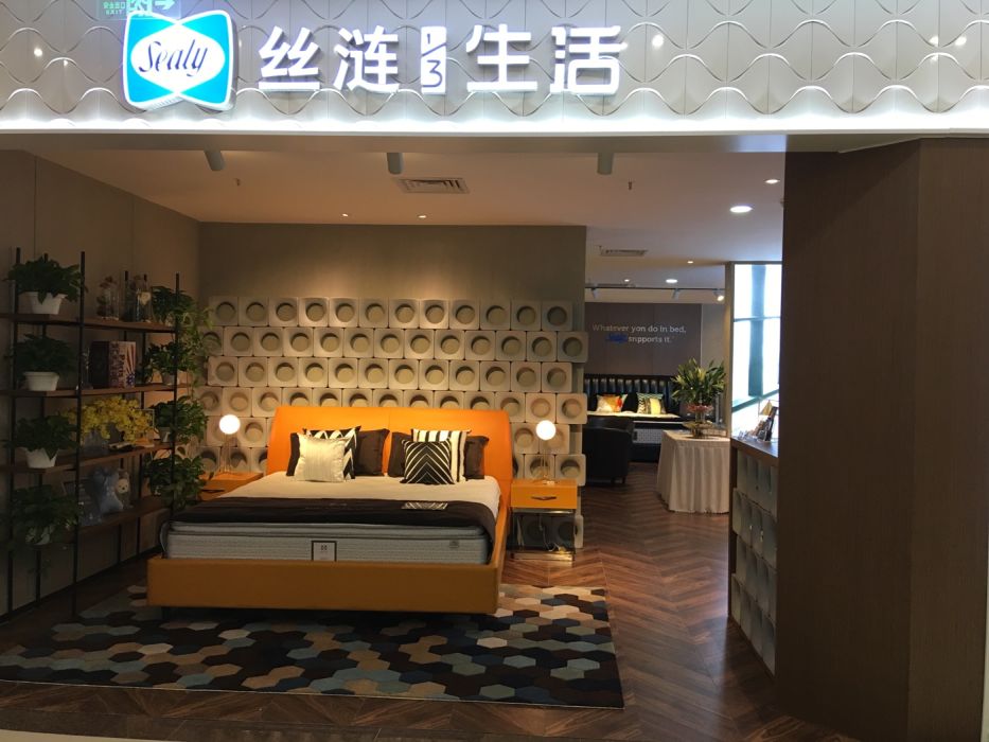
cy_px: 371
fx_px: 829
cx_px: 494
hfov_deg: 61.7
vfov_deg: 48.2
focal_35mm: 29
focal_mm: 4.15
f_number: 2.2
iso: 50
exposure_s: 1/33
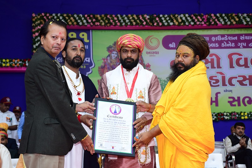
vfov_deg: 18.9
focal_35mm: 72
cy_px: 84
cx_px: 126
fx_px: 504
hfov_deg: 28.1
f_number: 5.6
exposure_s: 1/125
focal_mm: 48
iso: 800
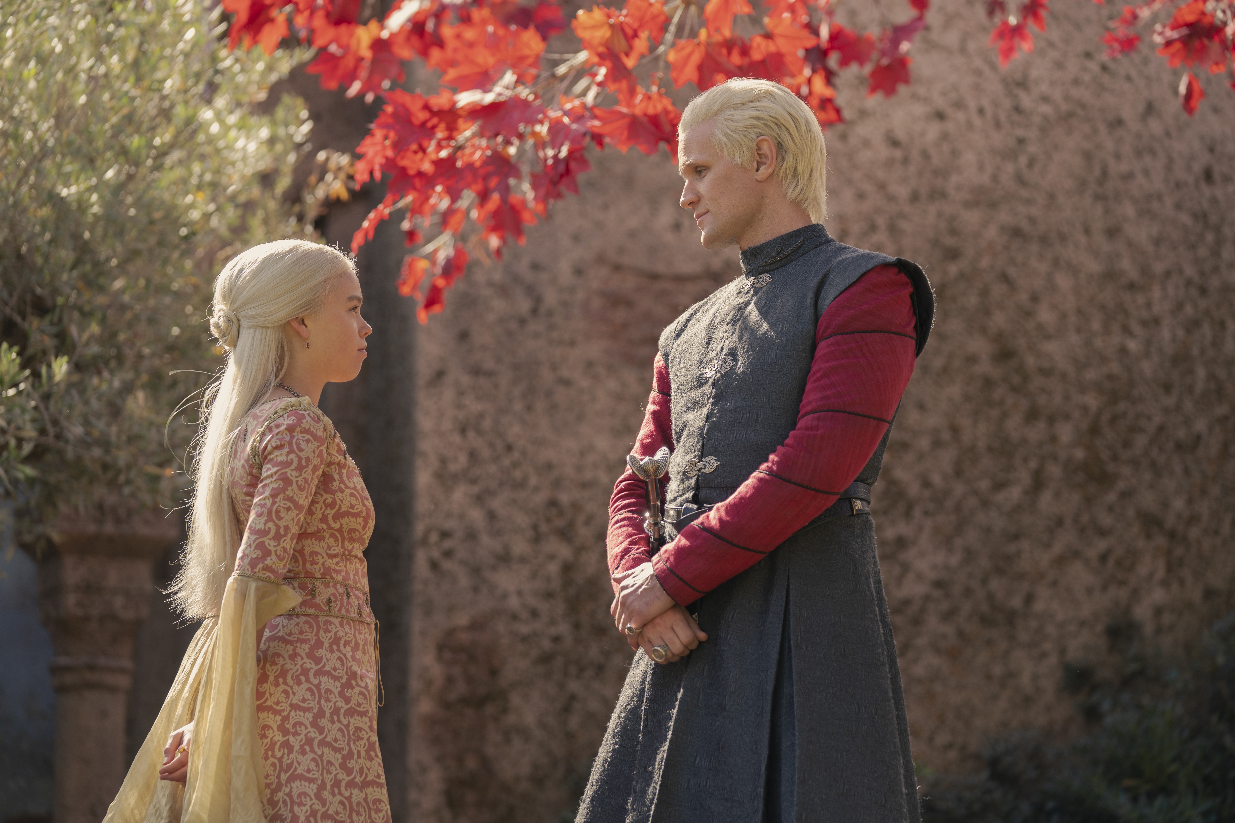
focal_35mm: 128
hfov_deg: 16.0
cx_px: 618
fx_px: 4391
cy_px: 412
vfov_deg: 10.7
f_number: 3.5
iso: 100
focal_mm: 128
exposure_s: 1/200
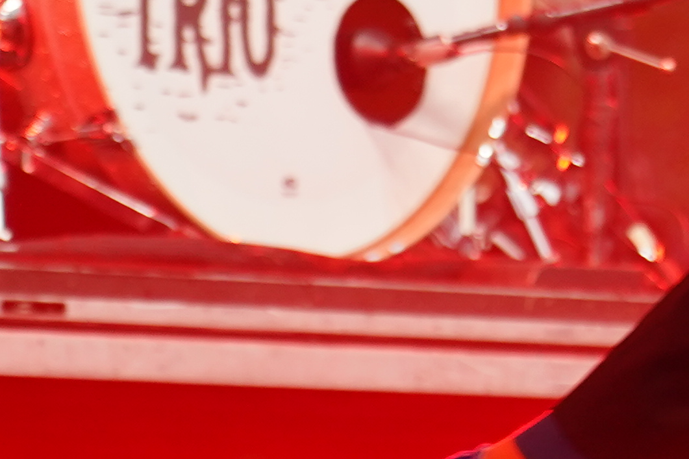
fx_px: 11366
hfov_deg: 3.5
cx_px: 542
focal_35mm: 594
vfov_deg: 2.3
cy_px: -354
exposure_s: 1/160
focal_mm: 105
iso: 800
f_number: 4
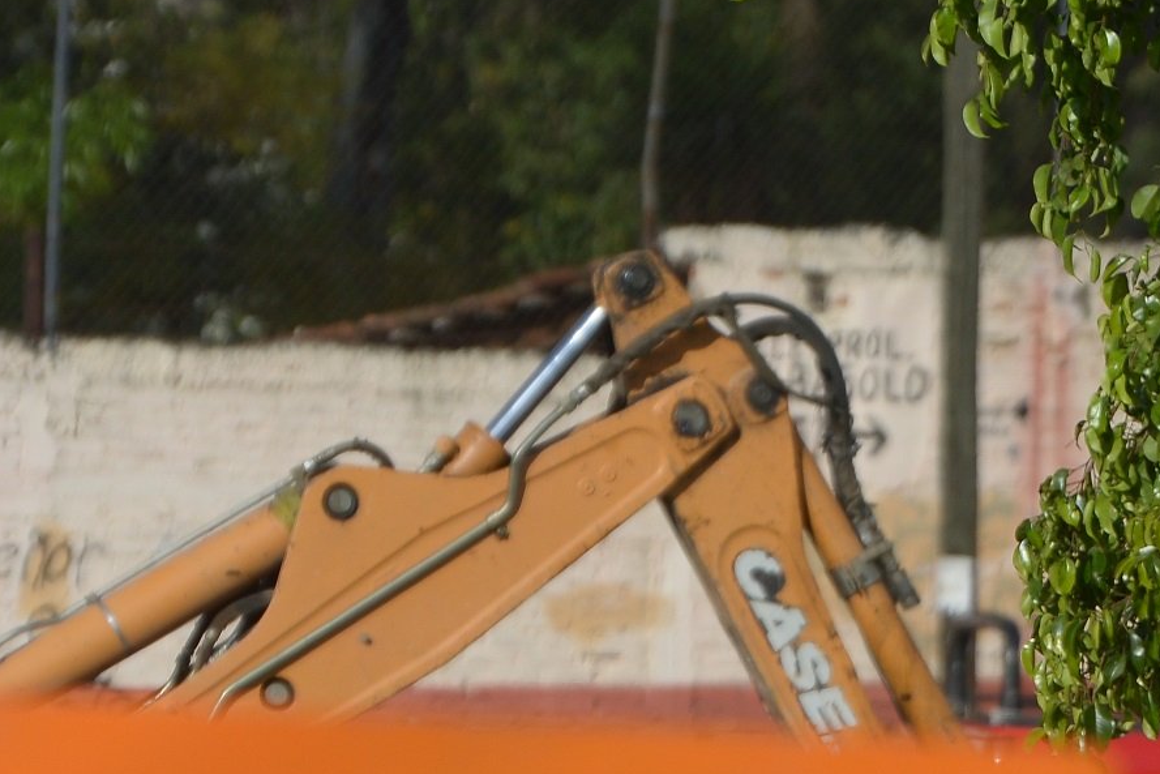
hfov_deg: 2.5
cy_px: 1325
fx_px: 26683
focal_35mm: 828
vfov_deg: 1.7
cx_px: 876
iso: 200
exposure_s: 1/2500
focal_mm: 200
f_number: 5.3
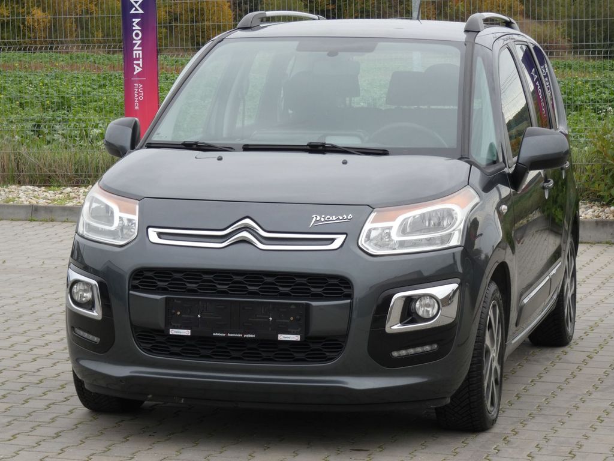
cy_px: 230
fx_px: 2075
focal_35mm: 117
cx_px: 307
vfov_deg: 12.7
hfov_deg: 16.8
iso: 80
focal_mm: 21
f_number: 5.6
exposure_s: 1/100
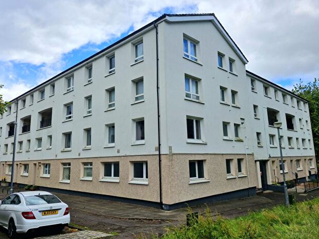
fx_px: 240
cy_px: 109
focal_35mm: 26
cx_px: 152
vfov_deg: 53.0
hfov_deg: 67.3
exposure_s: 1/2500
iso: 50
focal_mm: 5.54
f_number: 1.8
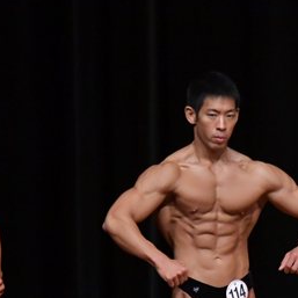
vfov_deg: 2.5
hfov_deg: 2.5
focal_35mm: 691
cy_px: 288
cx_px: 309
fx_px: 6730
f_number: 5.6
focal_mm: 180
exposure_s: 1/400
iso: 5000
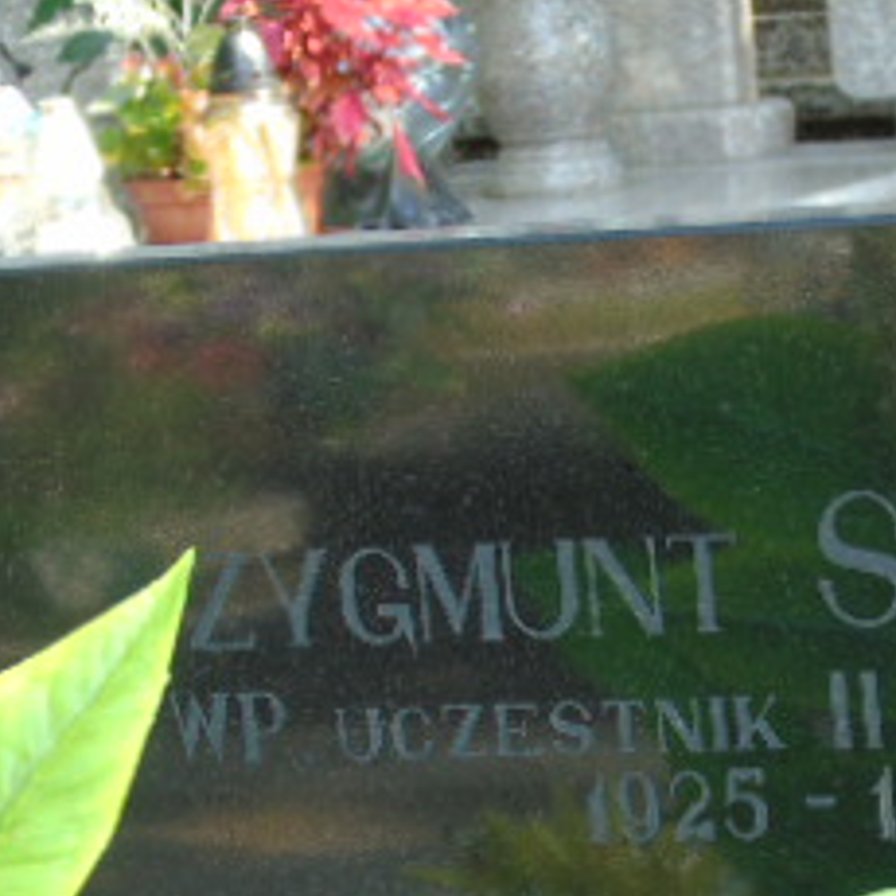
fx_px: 6765
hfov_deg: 7.6
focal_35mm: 231
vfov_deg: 7.5
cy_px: 865
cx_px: 791
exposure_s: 1/40
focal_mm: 17
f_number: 4.3
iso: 80
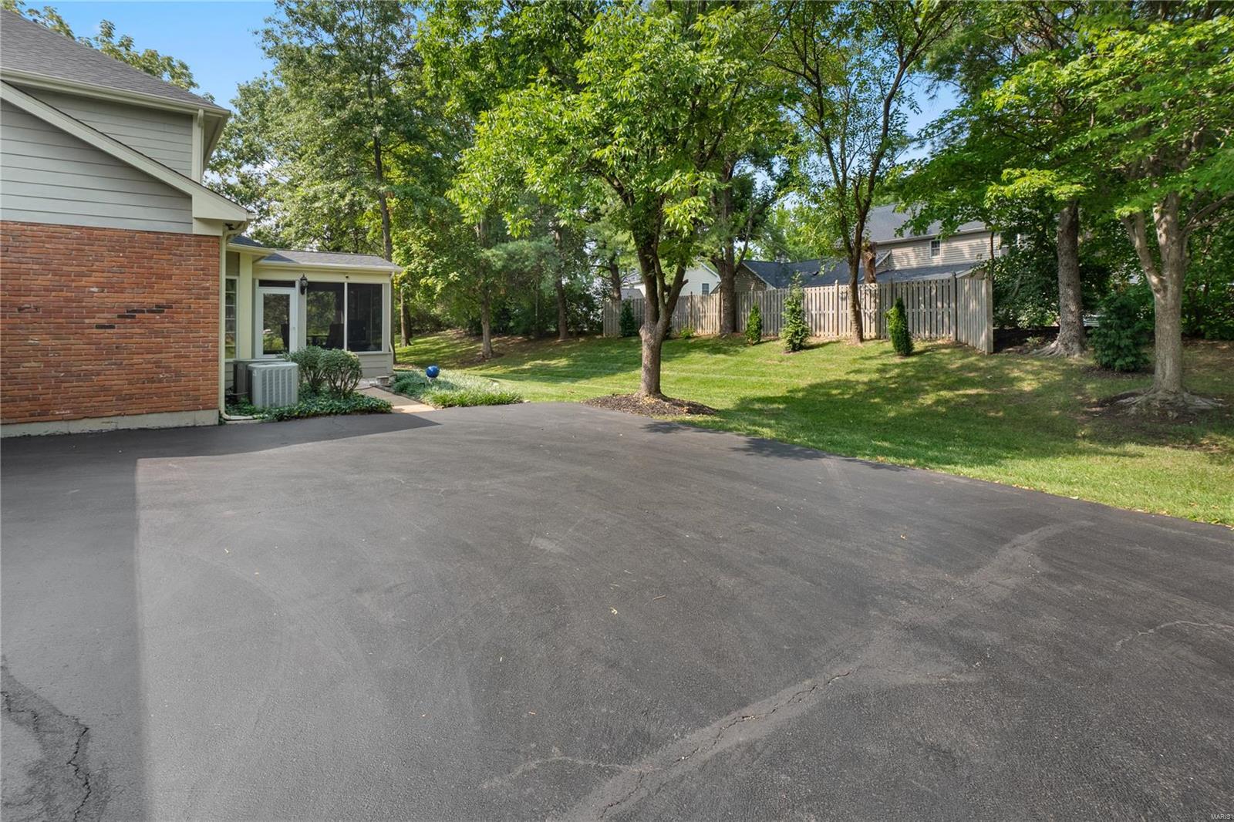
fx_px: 548
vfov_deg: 73.7
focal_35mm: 16
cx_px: 617
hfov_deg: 96.7
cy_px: 411
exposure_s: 1/500
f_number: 6.3
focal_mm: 8
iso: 400
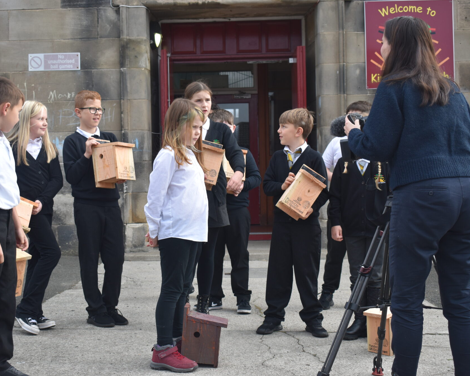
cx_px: 204
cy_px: 186
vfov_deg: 27.6
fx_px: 765
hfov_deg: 34.1
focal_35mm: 55
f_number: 5.6
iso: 220
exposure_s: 1/250
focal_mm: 32
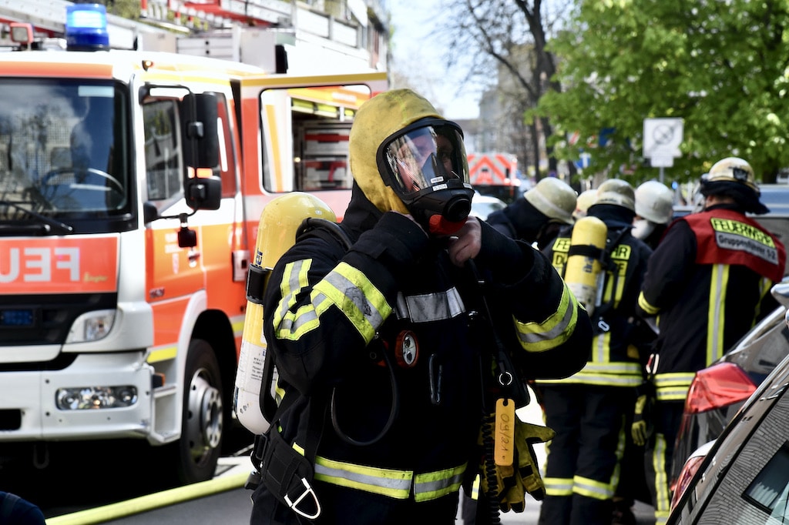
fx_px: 2300
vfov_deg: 13.0
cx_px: 394
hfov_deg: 19.5
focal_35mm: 105
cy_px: 262
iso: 2000
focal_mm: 105
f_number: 13
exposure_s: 1/640
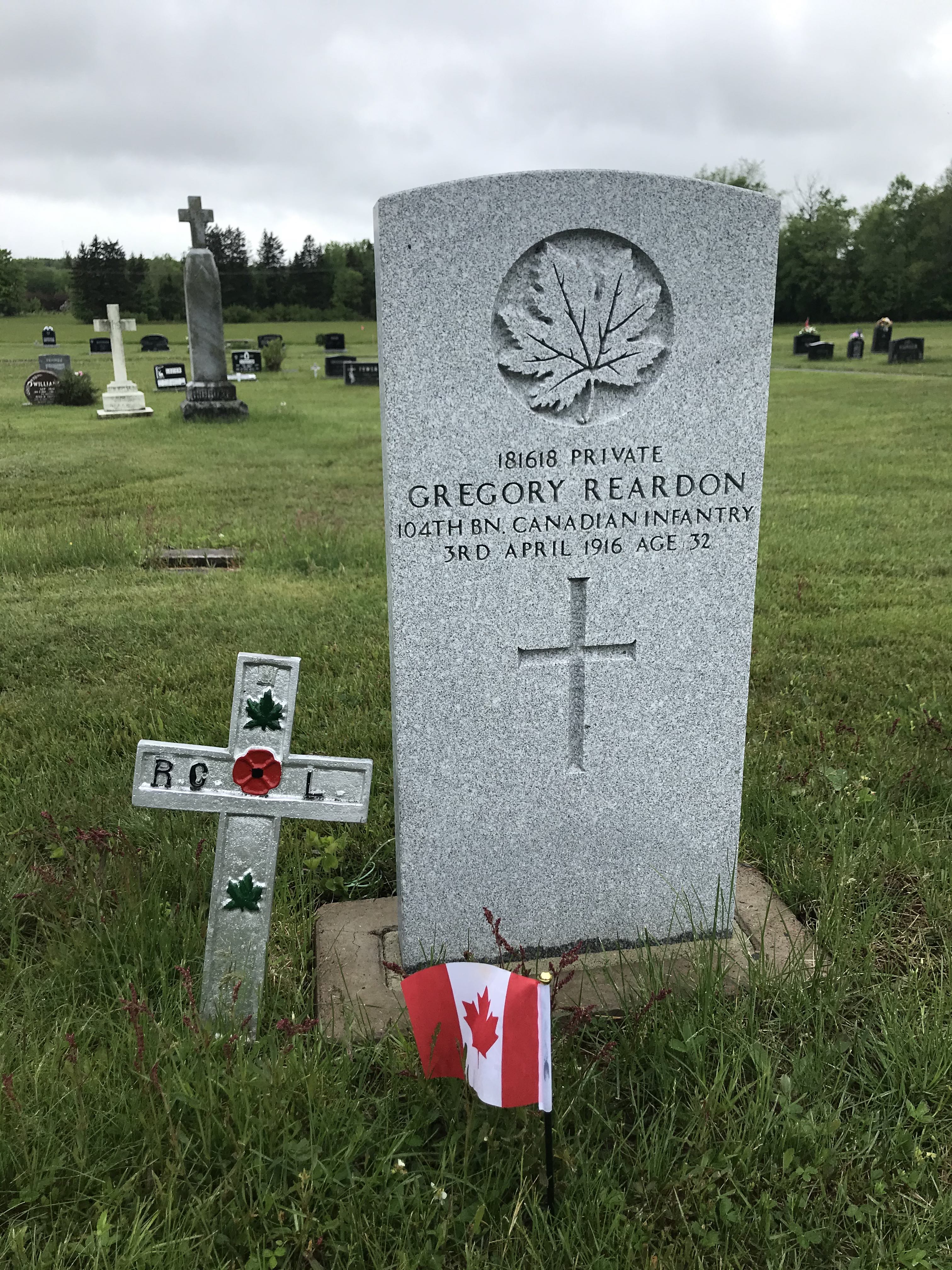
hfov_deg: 49.7
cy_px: 635
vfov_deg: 63.4
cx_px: 476
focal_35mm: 28
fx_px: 1027
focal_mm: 3.99
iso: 20
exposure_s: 1/847
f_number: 1.8
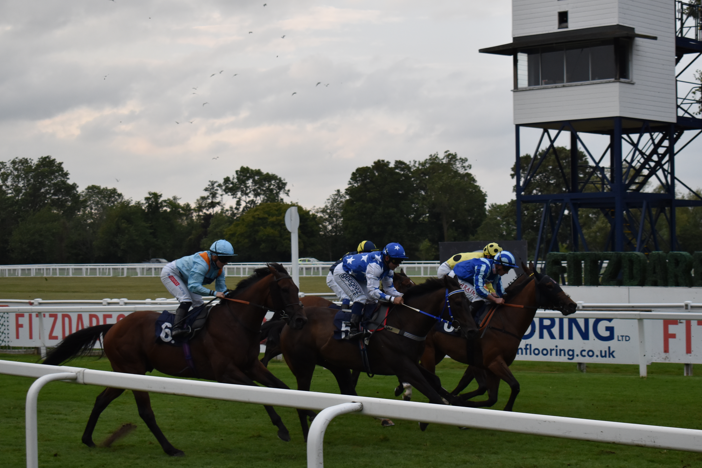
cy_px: 244
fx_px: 1540
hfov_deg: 25.7
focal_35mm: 79
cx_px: 388
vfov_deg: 17.3
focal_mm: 46
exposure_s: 1/1000
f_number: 5.3
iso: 800
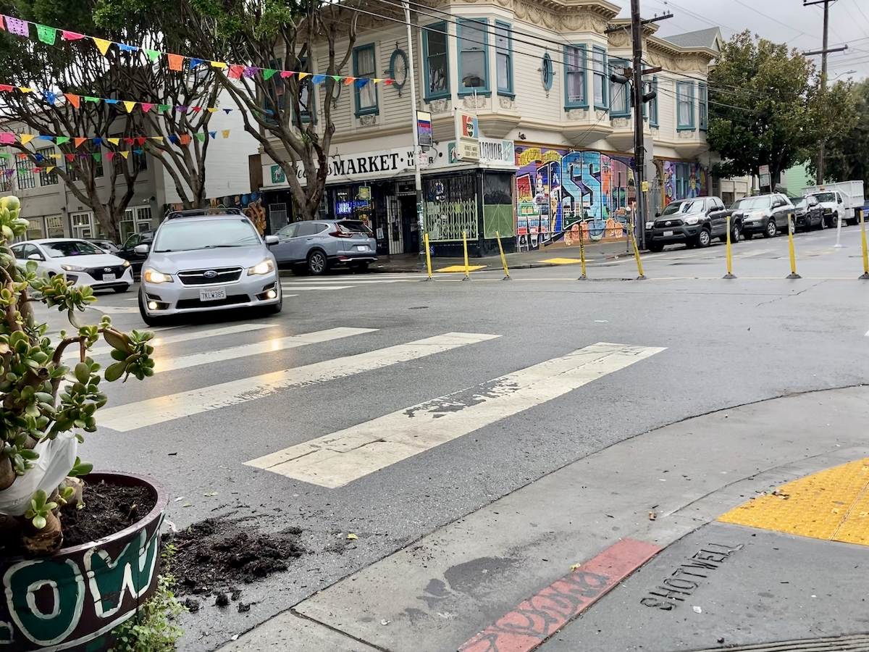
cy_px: 326
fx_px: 703
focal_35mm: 28
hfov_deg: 63.4
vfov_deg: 49.7
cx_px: 434
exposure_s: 1/287
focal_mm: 3.99
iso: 20
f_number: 1.8
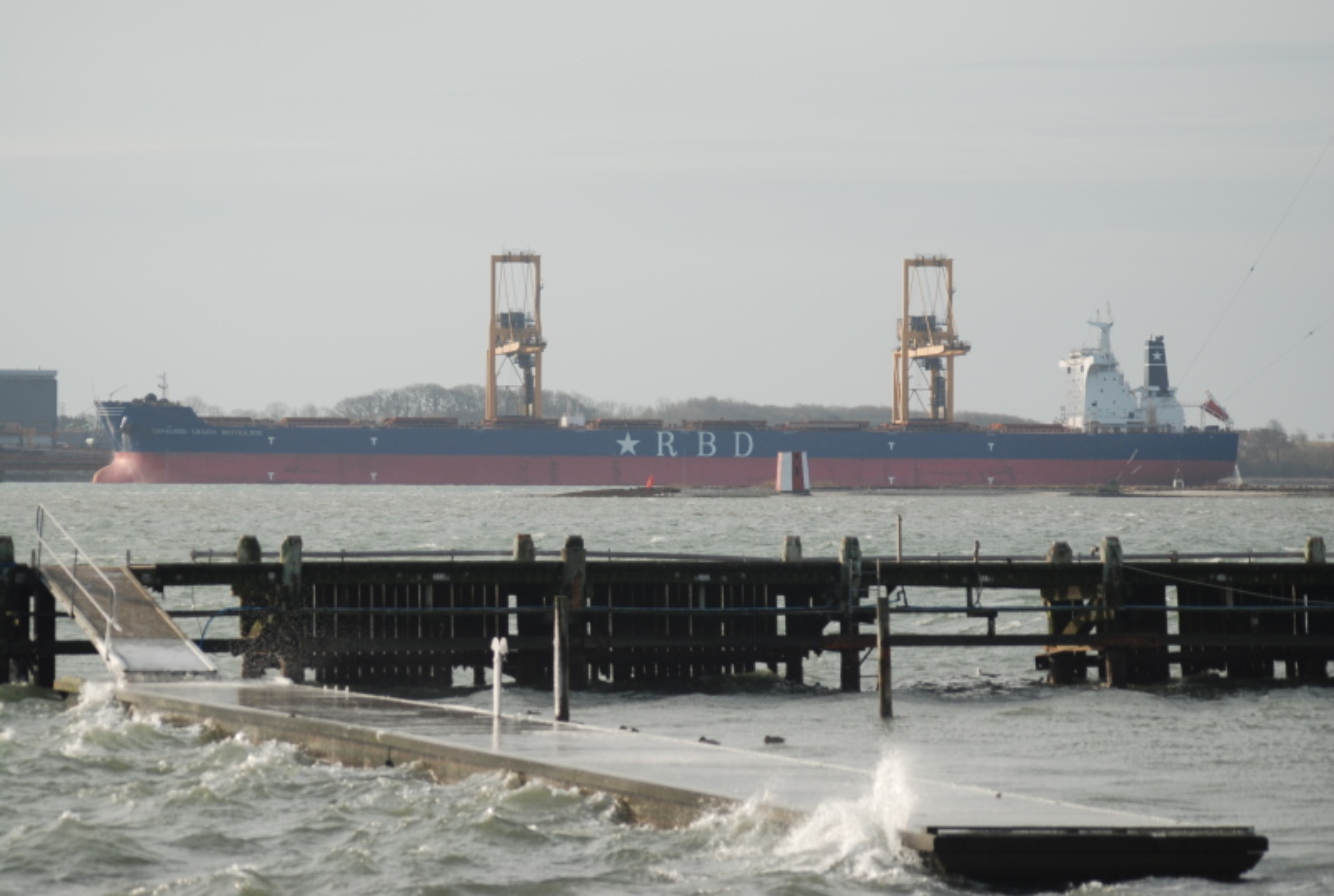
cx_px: 667
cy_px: 448
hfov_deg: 13.7
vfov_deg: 9.2
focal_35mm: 150
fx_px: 5570
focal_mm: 100
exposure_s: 1/500
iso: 180
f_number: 5.6
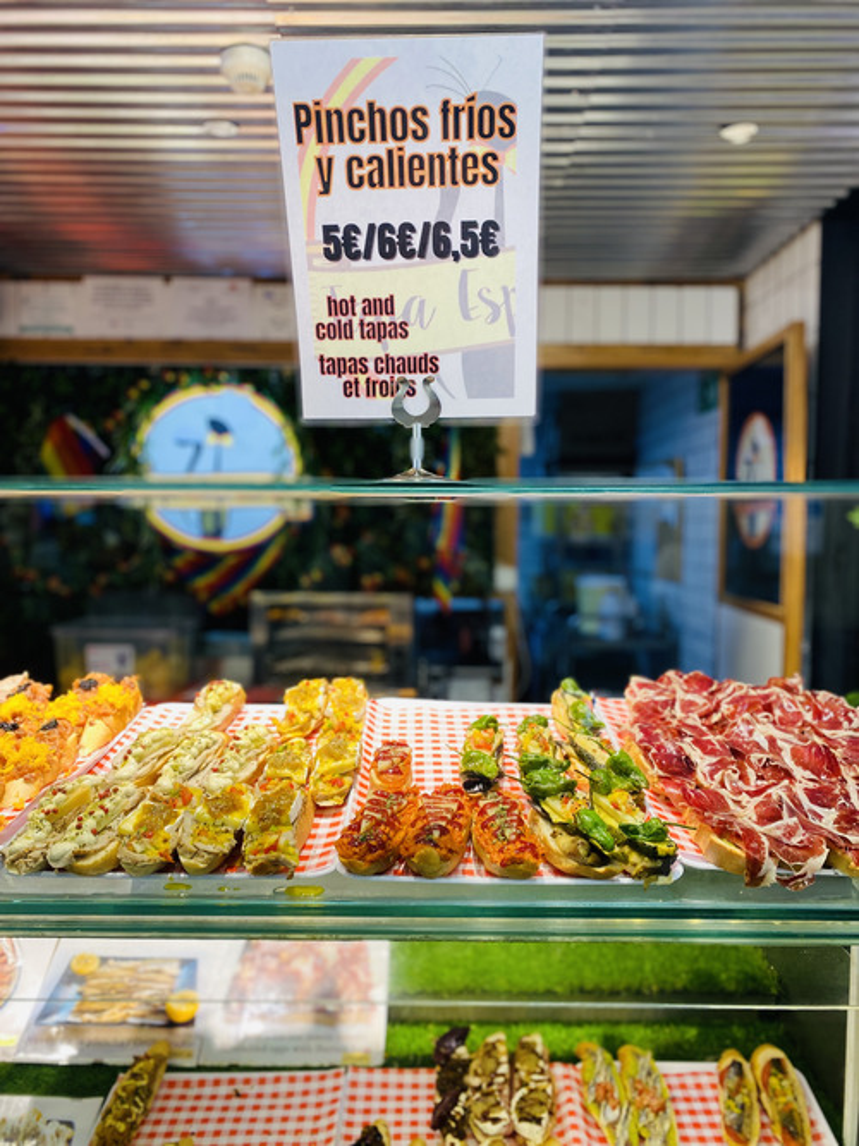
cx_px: 430
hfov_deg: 53.0
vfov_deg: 67.3
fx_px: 861
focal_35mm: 26
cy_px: 573
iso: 100
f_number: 1.8
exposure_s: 1/100
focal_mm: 4.25
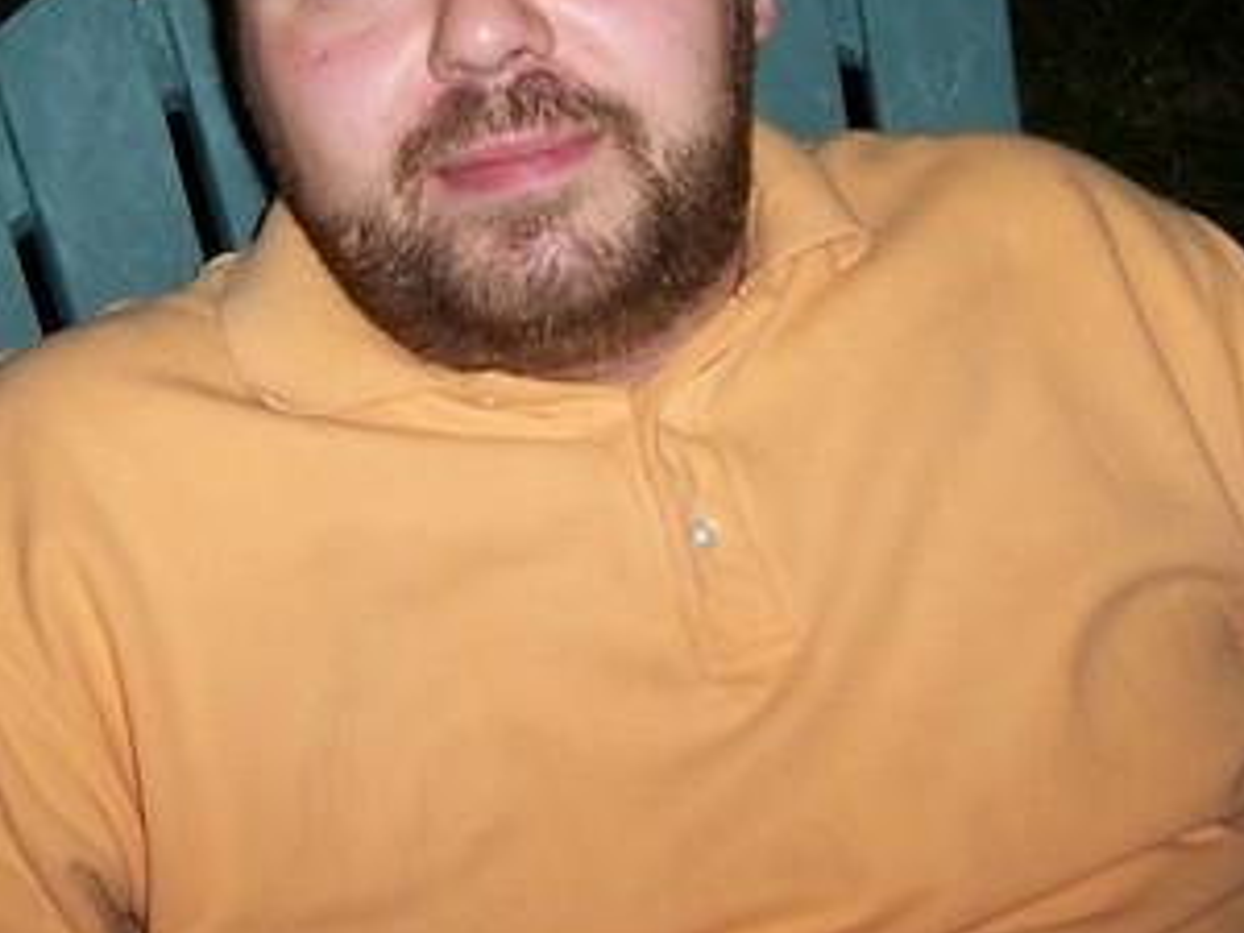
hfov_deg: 24.6
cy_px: -50
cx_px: 394
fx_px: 2839
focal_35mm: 79
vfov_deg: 18.1
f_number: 2.8
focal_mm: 5.6
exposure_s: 1/60
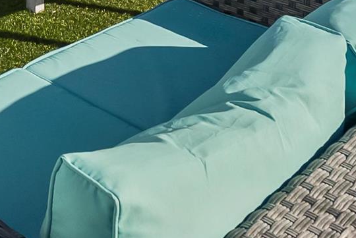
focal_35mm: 91
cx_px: -239
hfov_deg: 18.6
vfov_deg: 12.0
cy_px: -345
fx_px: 901
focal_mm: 16
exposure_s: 1/800
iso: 500
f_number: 8
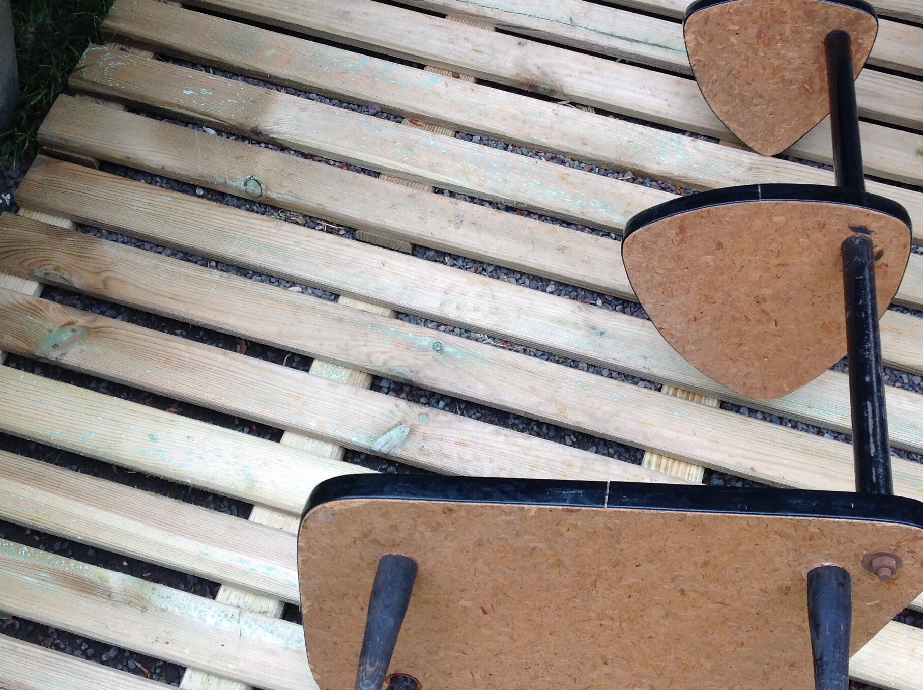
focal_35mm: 50
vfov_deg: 29.0
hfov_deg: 38.1
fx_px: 1331
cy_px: 400
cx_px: 537
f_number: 2.4
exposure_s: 1/130
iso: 50
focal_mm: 4.28
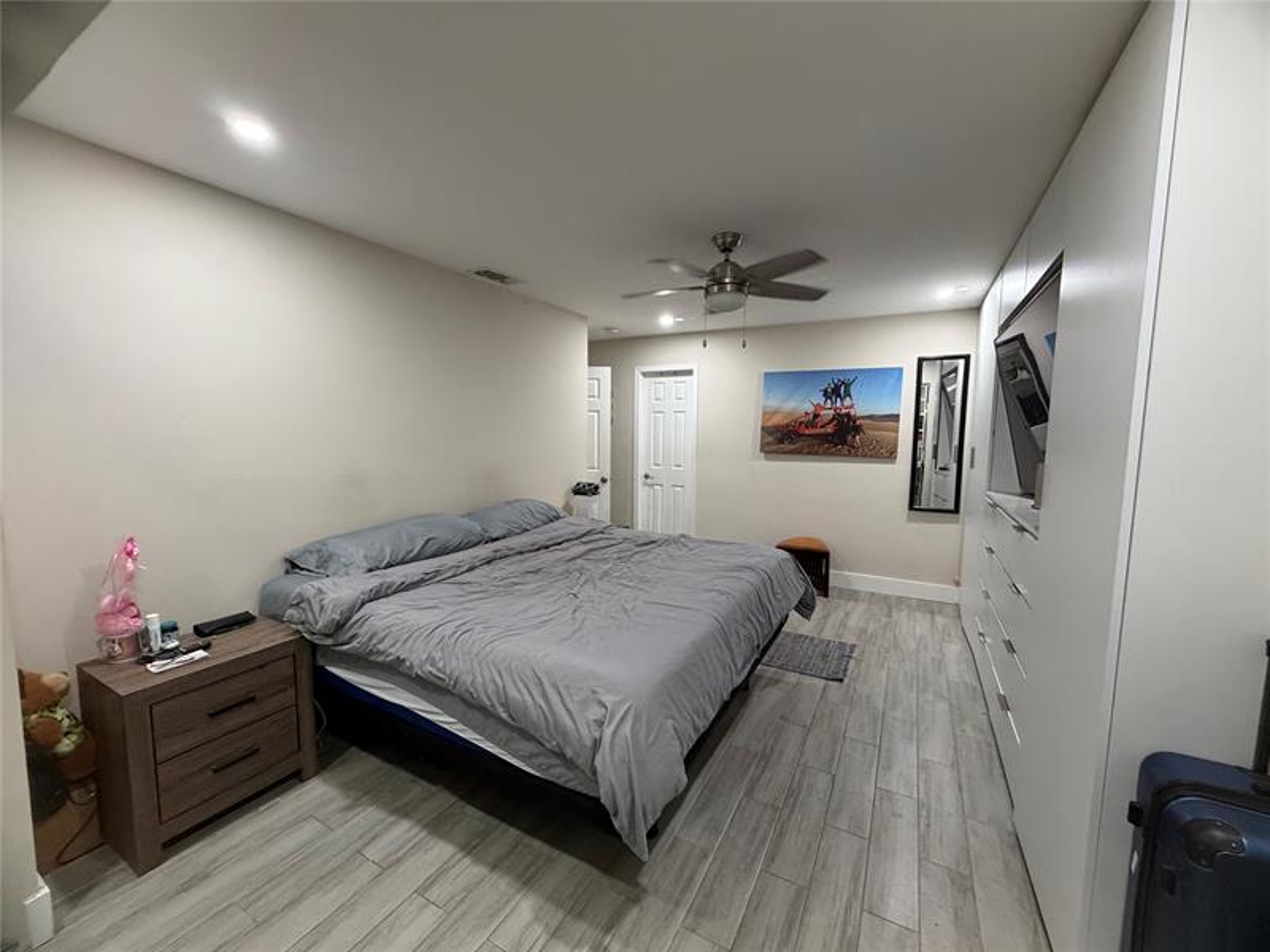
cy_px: 476
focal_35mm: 14
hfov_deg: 102.1
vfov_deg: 85.7
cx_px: 635
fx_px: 514
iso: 400
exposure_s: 1/60
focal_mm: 2.22
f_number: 2.2
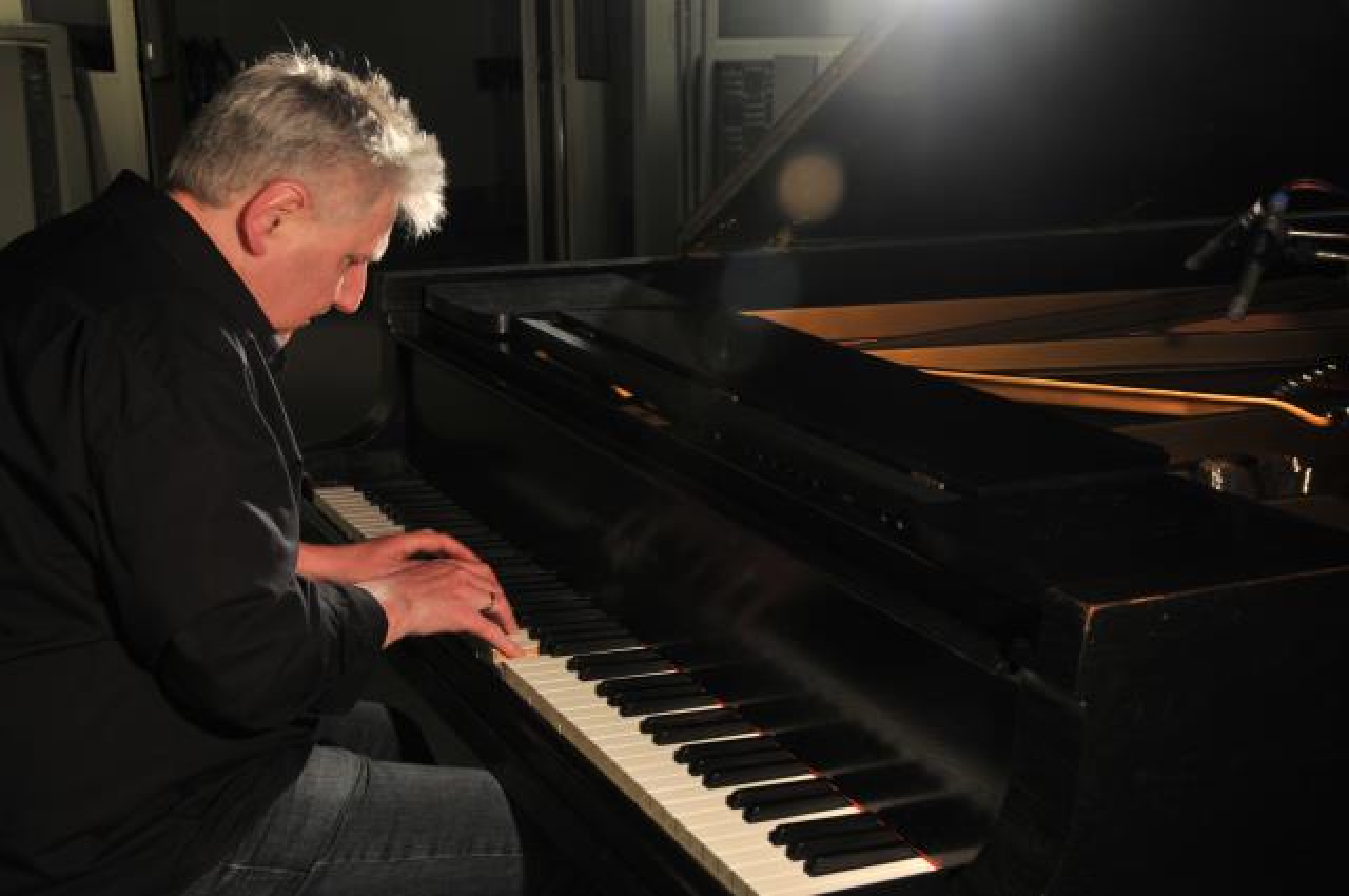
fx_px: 1796
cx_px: 674
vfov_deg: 28.0
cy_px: 448
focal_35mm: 48
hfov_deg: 41.2
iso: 400
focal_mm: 32
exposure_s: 1/30
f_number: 6.3
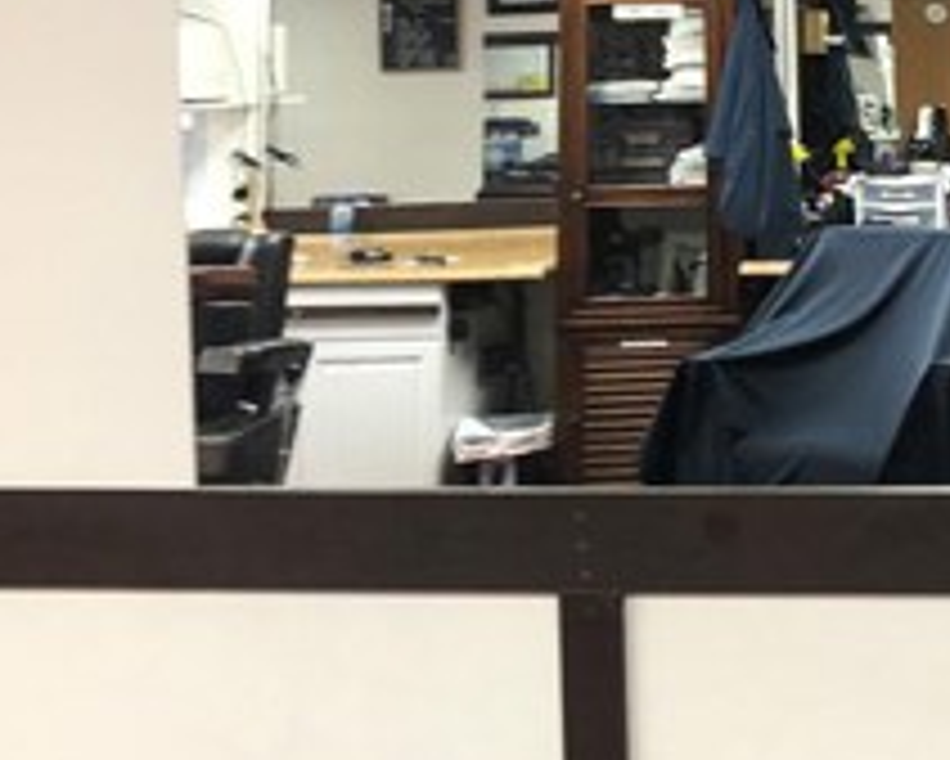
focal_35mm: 83
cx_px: 1180
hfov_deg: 21.2
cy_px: 211
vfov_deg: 18.4
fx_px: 2335
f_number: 1.8
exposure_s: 1/17
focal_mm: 3.99
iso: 40
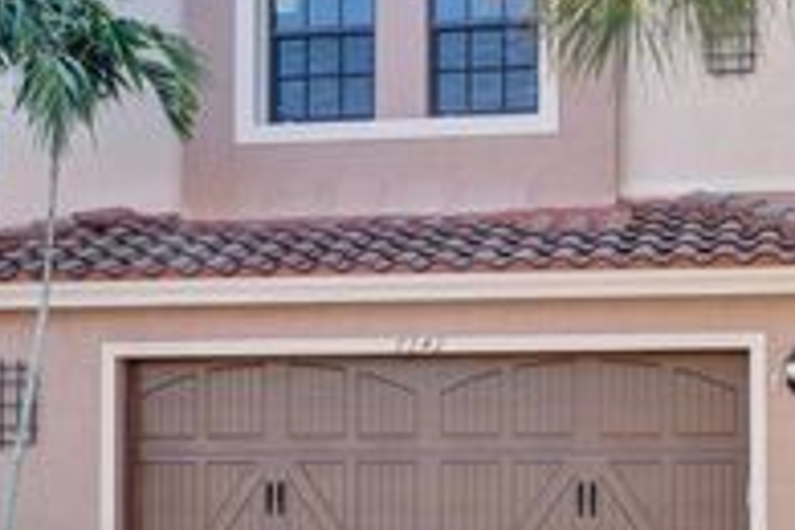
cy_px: 359
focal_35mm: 87
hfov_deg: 23.4
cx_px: 448
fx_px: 1921
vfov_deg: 15.7
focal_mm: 34
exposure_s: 1/250
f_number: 20
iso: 2000
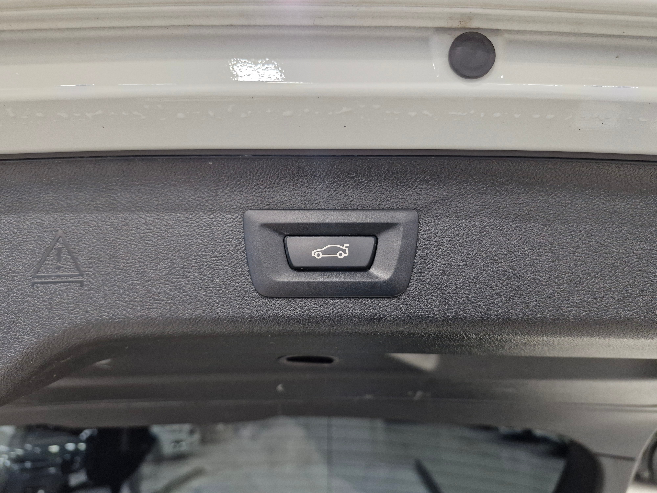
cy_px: 246
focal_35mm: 23
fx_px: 437
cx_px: 328
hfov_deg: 73.9
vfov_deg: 58.9
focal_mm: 5.54
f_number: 1.8
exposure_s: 1/100
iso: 500
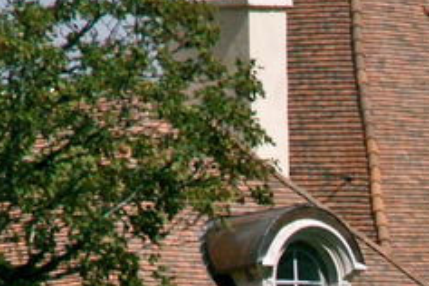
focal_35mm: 1278
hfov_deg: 1.6
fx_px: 15228
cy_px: 586
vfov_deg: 1.1
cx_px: 800
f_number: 8
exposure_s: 1/4000
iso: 800
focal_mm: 150
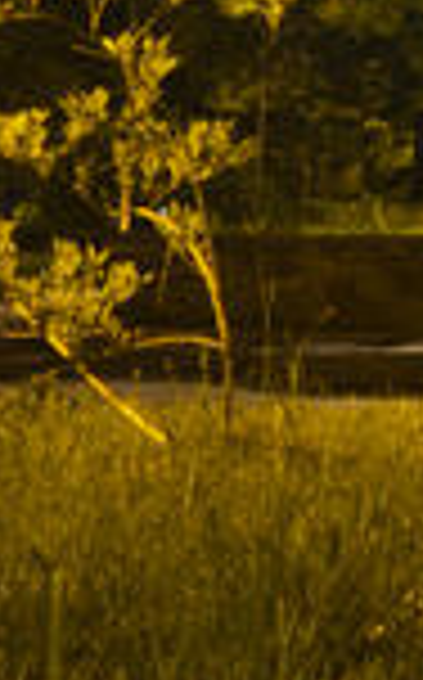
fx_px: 4587
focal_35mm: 248
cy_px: -482
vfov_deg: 8.2
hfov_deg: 4.6
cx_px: 1966
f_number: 20
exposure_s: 30
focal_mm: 28
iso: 100
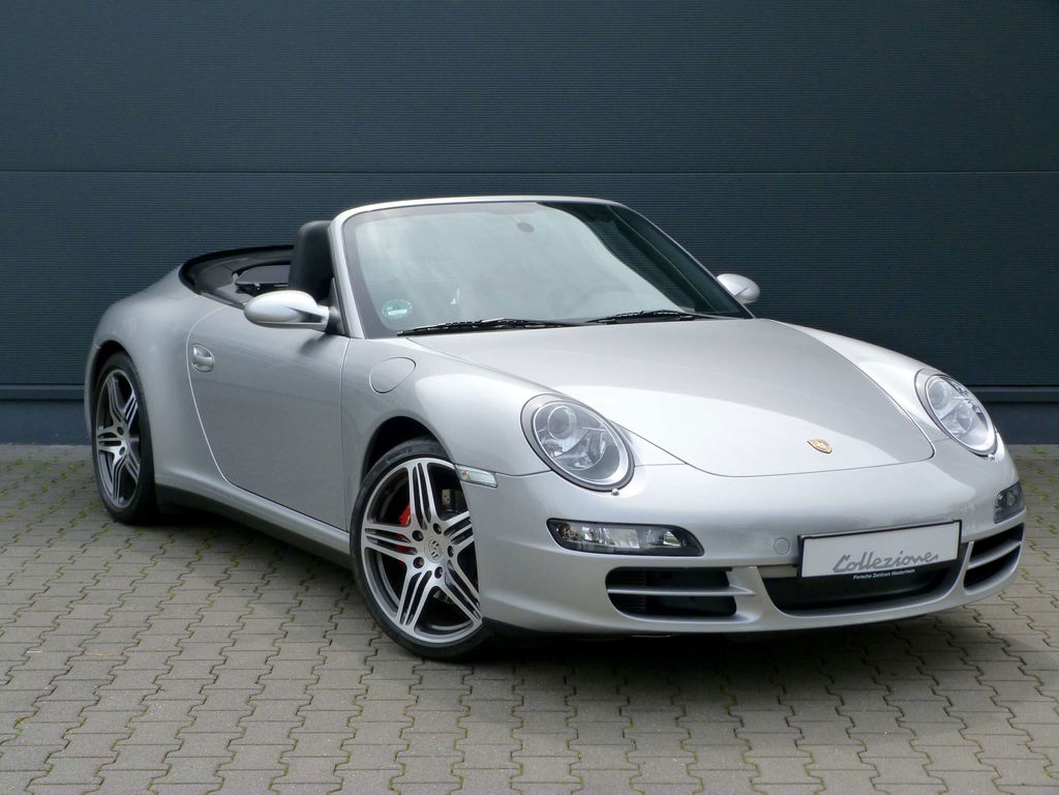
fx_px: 2141
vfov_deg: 21.0
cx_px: 530
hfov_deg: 27.8
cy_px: 398
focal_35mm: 70
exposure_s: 1/320
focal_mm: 12.6
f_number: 5.6
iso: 125
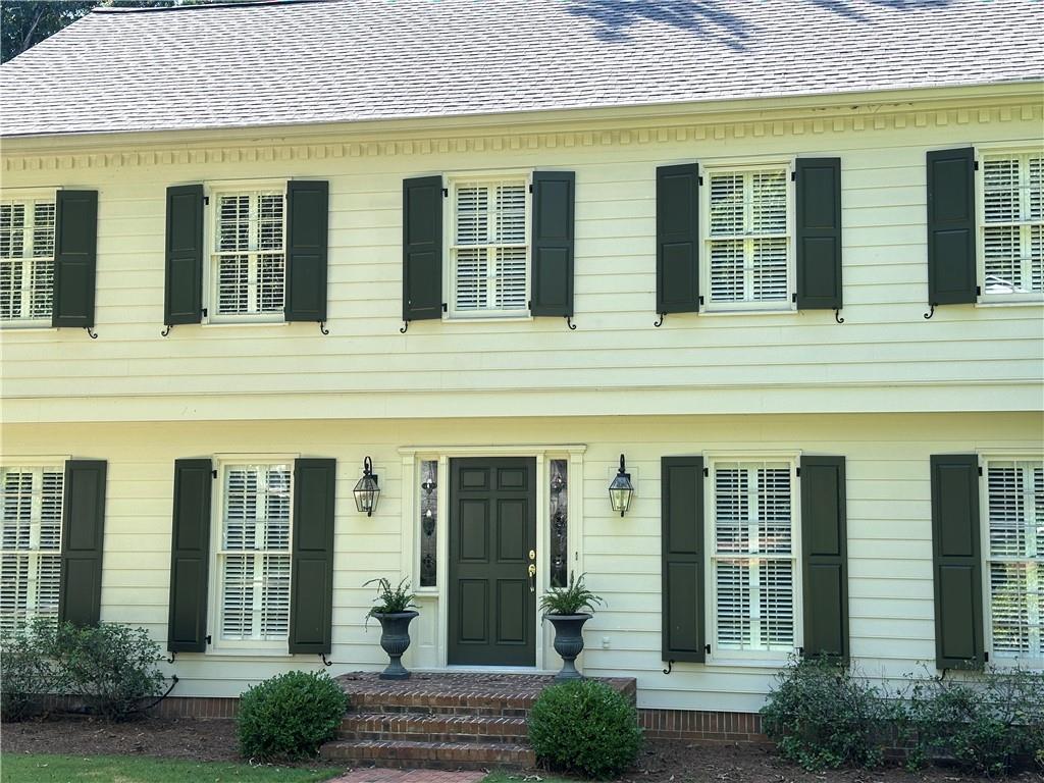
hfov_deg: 39.7
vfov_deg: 30.3
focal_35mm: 48
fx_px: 1448
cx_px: 522
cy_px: 392
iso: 64
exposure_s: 1/407
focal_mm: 6.86
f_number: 1.78
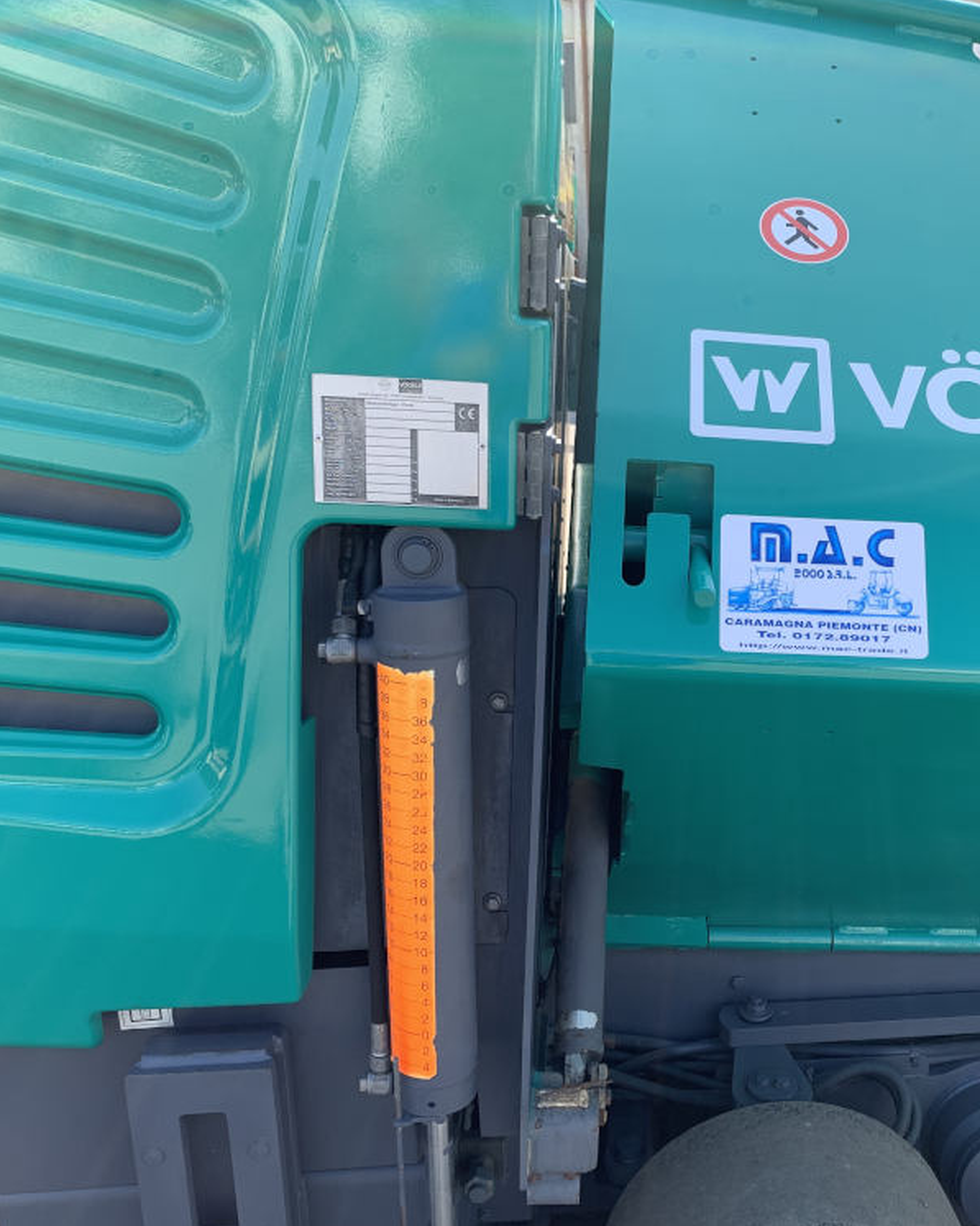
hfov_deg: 42.3
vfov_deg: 52.8
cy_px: 613
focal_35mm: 34
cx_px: 712
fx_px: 1232
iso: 25
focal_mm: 4.25
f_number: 1.8
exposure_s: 1/507
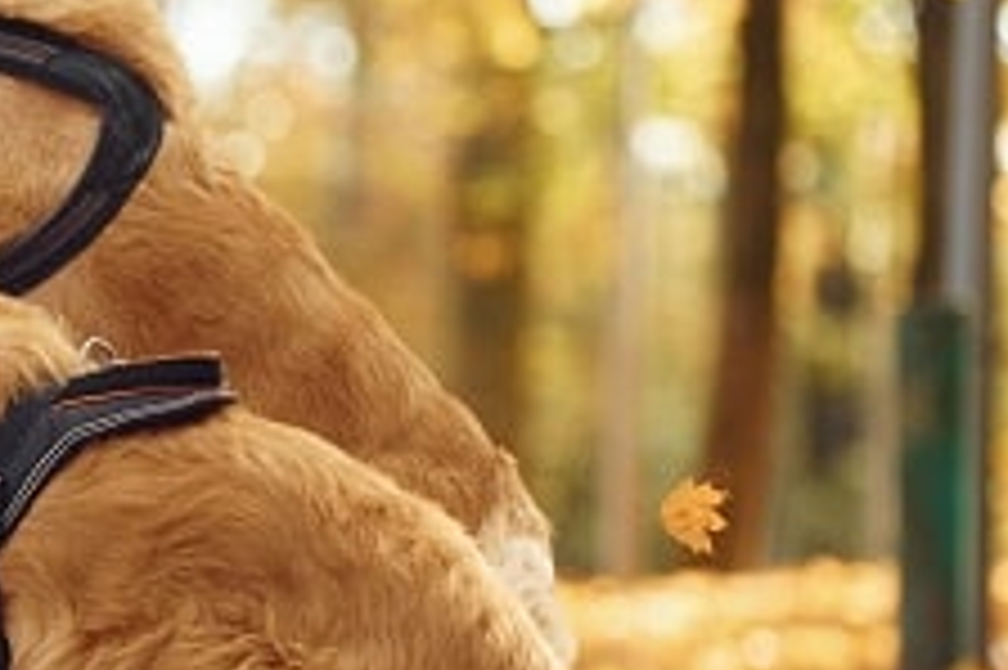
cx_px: -184
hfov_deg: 5.3
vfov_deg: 3.5
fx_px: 10884
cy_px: 315
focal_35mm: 389
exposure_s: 1/500
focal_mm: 145
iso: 640
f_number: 3.5
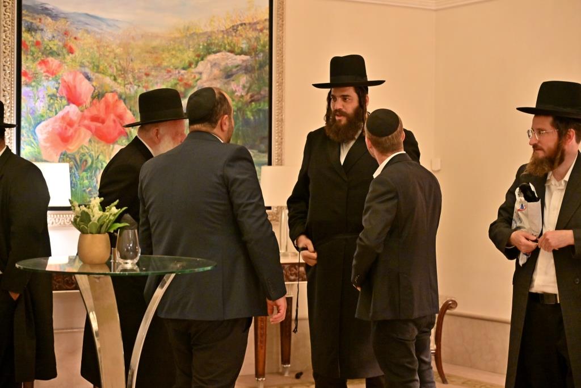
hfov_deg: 28.4
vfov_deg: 19.2
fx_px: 1146
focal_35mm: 71
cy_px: 194
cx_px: 290
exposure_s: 1/125
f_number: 4
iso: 2500
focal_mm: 71
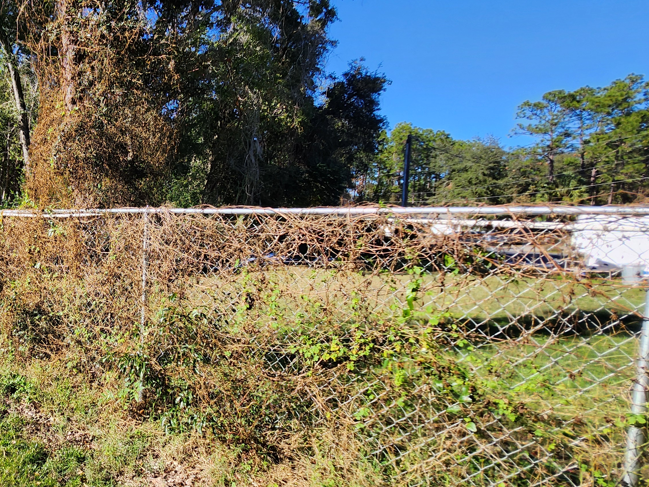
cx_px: 114
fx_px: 431
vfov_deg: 58.9
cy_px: 243
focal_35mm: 23
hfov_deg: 65.9
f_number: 2.2
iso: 32
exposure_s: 1/621
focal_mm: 1.7
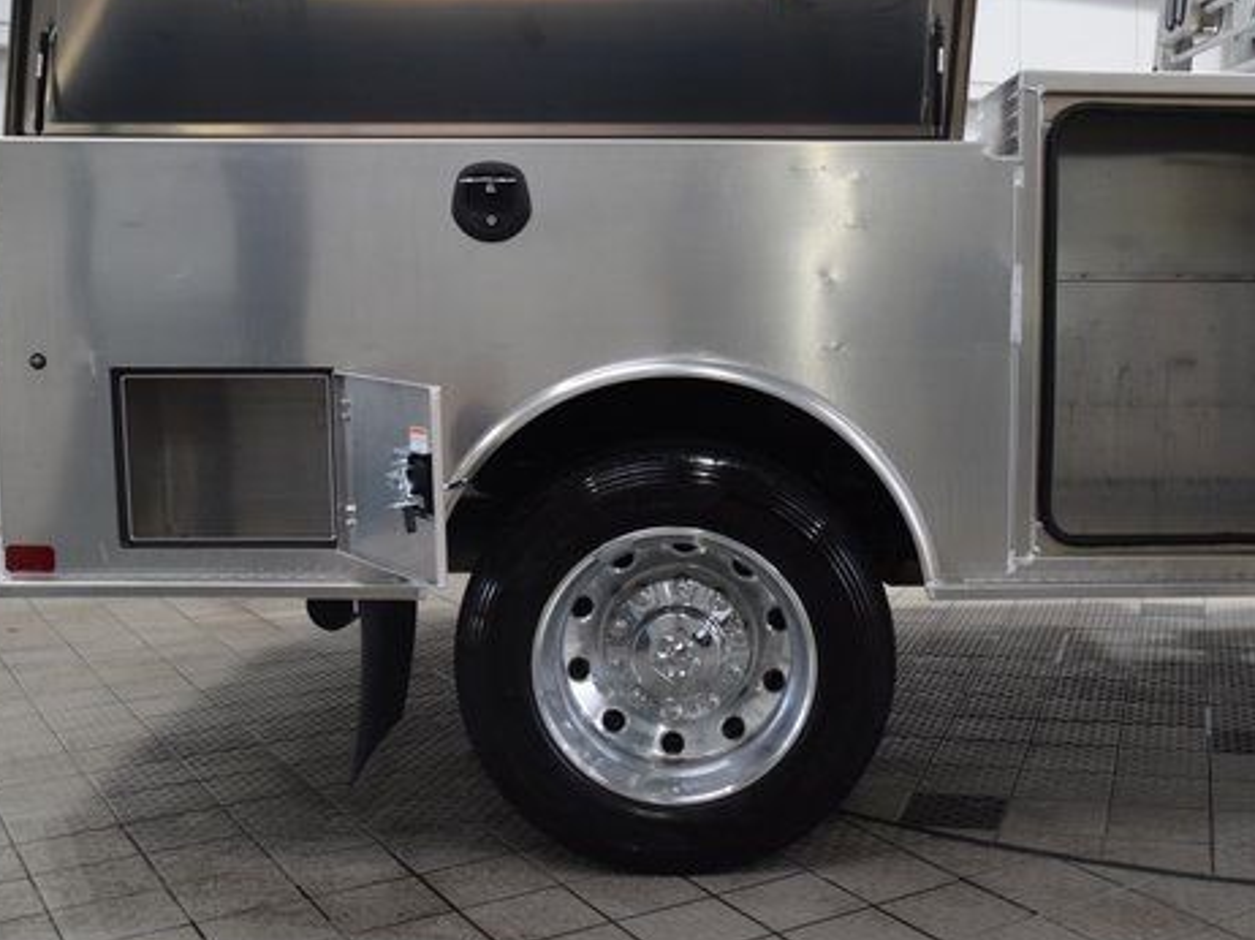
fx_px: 1594
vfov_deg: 32.8
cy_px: 463
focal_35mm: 44
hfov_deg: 42.6
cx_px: 785
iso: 800
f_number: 3.5
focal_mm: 22
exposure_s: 1/60
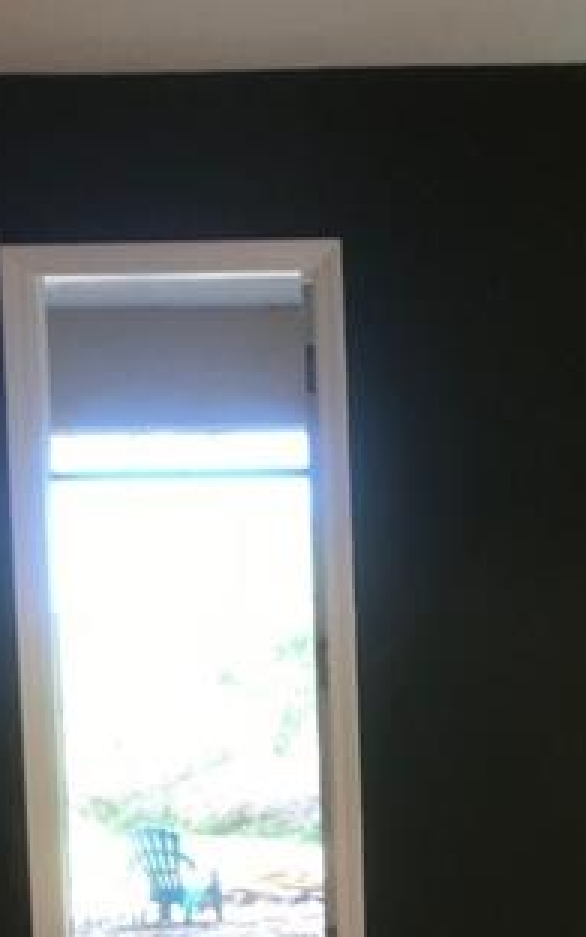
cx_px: 559
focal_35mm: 73
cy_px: 901
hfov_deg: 17.5
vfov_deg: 26.9
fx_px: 1865
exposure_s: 1/40
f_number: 1.8
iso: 25
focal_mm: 3.99
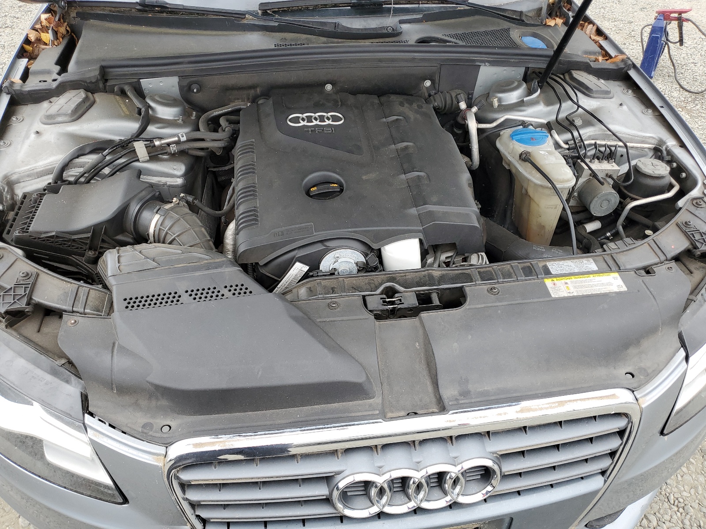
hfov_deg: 67.3
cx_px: 353
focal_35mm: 26
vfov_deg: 53.1
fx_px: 530
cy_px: 264
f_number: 1.5
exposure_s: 1/556
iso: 50
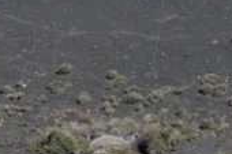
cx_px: 121
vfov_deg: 1.4
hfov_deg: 2.1
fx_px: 6193
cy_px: 290
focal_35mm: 962
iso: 100
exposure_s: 1/320
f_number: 5.6
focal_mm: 37.9
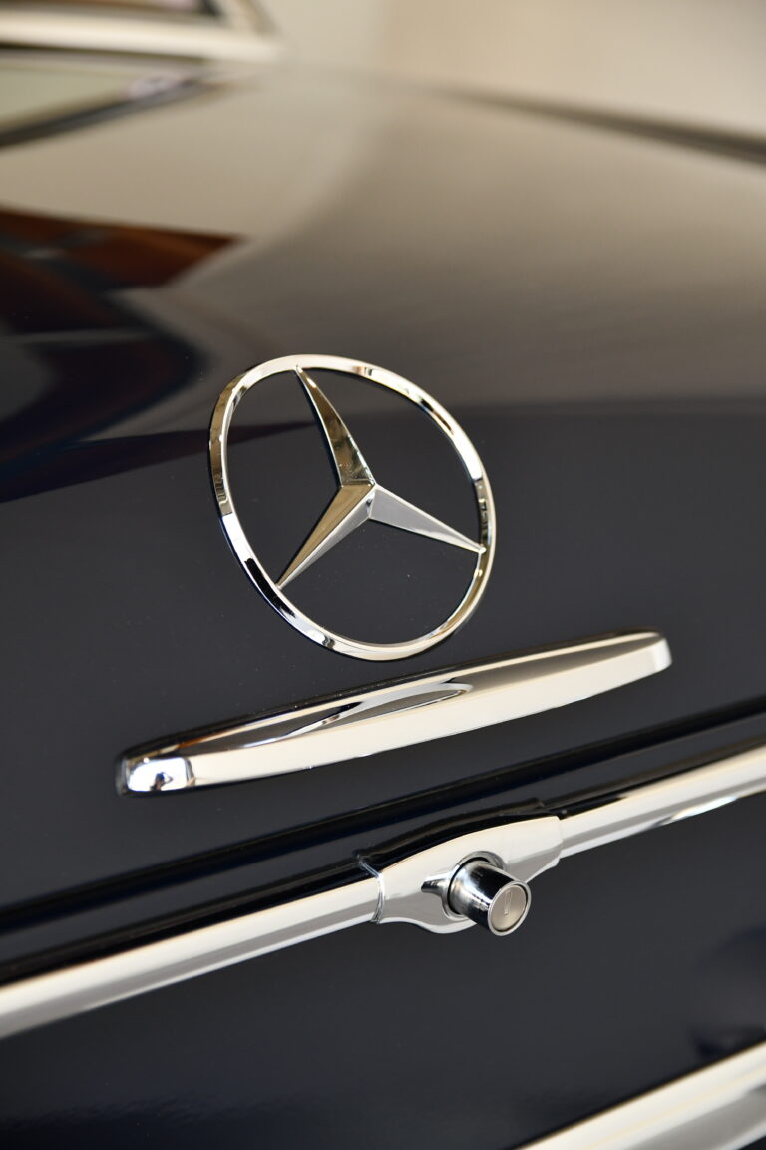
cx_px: 383
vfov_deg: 27.0
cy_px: 575
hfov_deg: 18.2
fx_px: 2394
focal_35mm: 75
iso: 560
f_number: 2.8
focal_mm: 50
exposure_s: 1/250
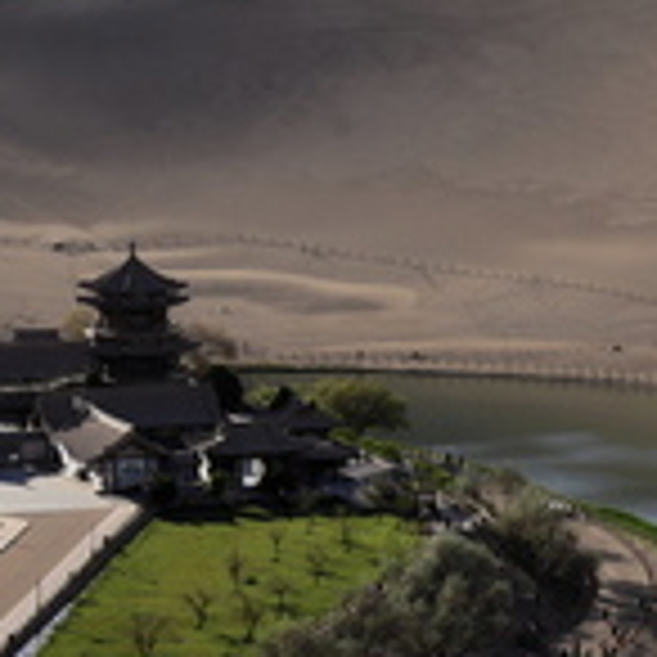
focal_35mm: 187
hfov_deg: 9.3
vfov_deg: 9.4
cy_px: 405
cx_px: 747
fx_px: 4015
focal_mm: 50
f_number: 9
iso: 100
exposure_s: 1/250
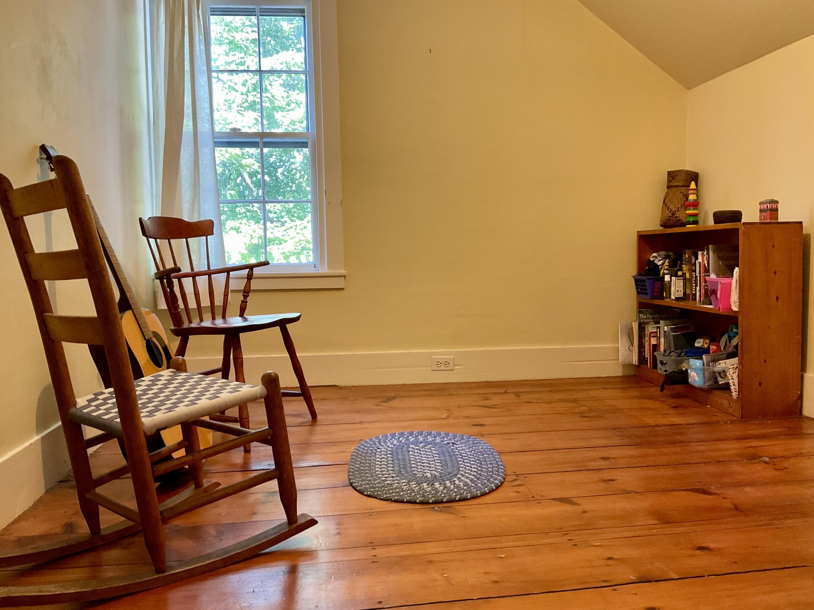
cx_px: 407
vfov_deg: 48.2
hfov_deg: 61.7
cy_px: 305
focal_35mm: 29
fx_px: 682
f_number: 1.8
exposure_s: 1/60
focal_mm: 3
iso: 100
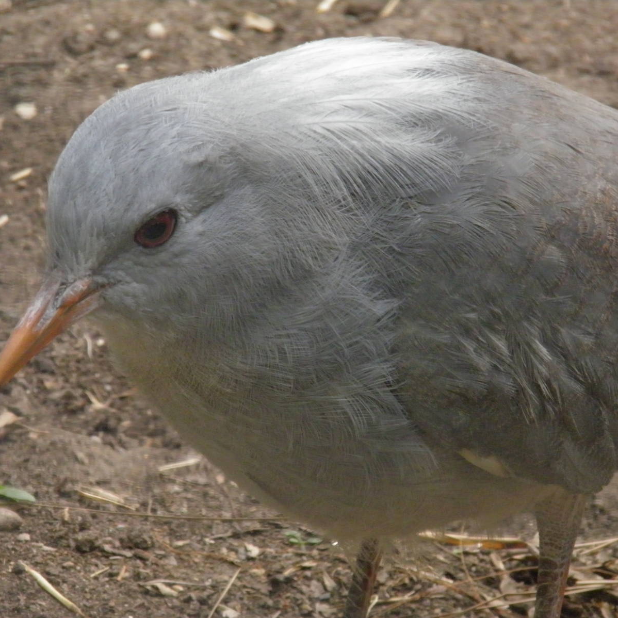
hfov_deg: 3.6
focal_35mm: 490
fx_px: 9897
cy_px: 309
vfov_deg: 3.6
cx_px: 279
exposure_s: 1/60
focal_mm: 74.5
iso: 400
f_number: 4.5
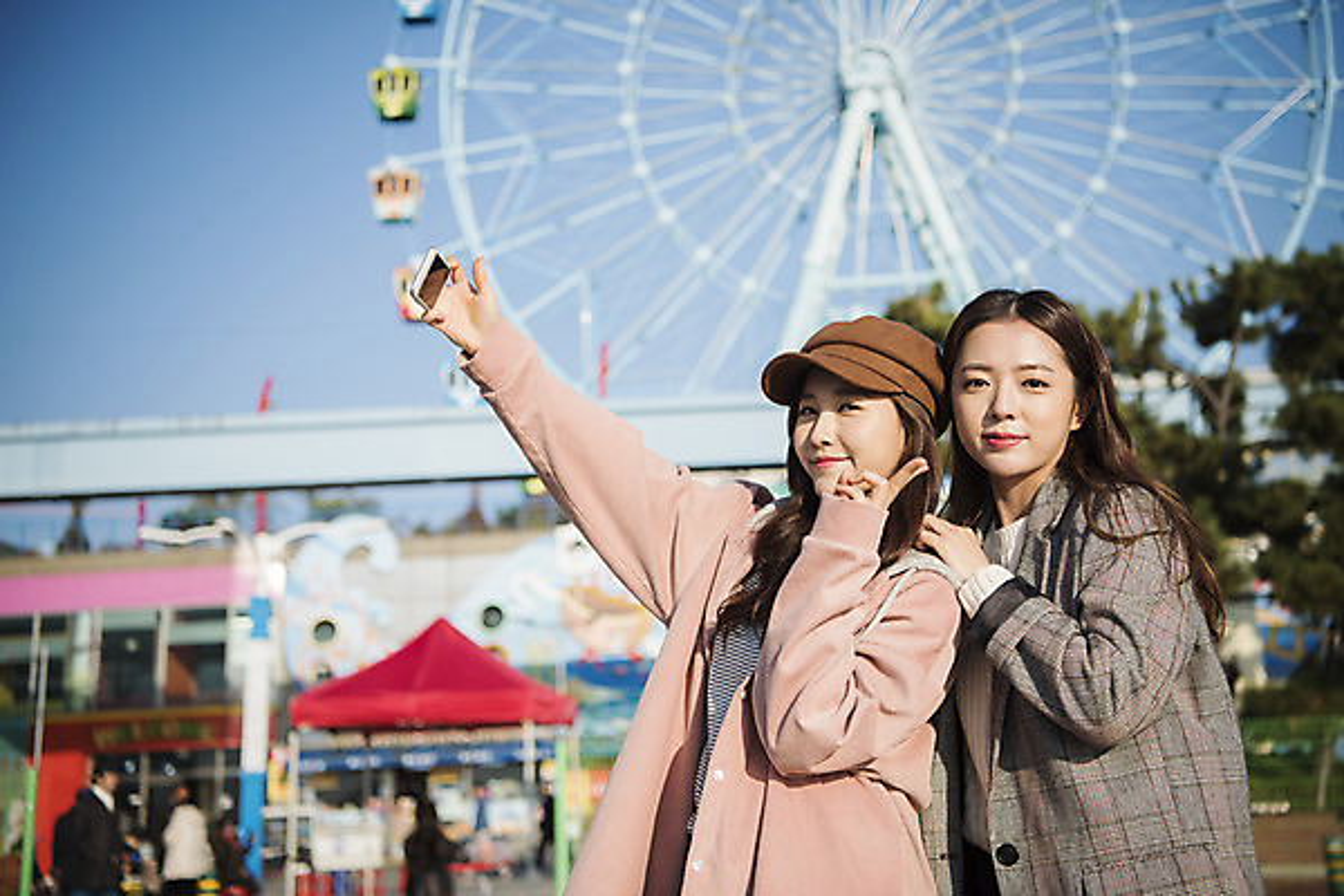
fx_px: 1792
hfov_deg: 41.1
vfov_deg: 28.1
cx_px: 672
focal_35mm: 48
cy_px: 448
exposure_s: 1/3200
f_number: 2.8
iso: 400
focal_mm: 48
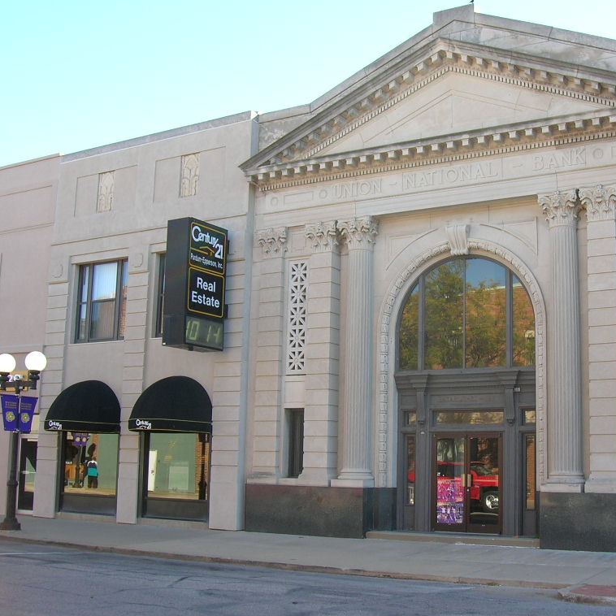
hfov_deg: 38.8
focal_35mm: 43
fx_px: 866
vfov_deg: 39.2
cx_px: 402
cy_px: 305
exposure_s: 1/59
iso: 50
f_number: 4.9
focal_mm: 6
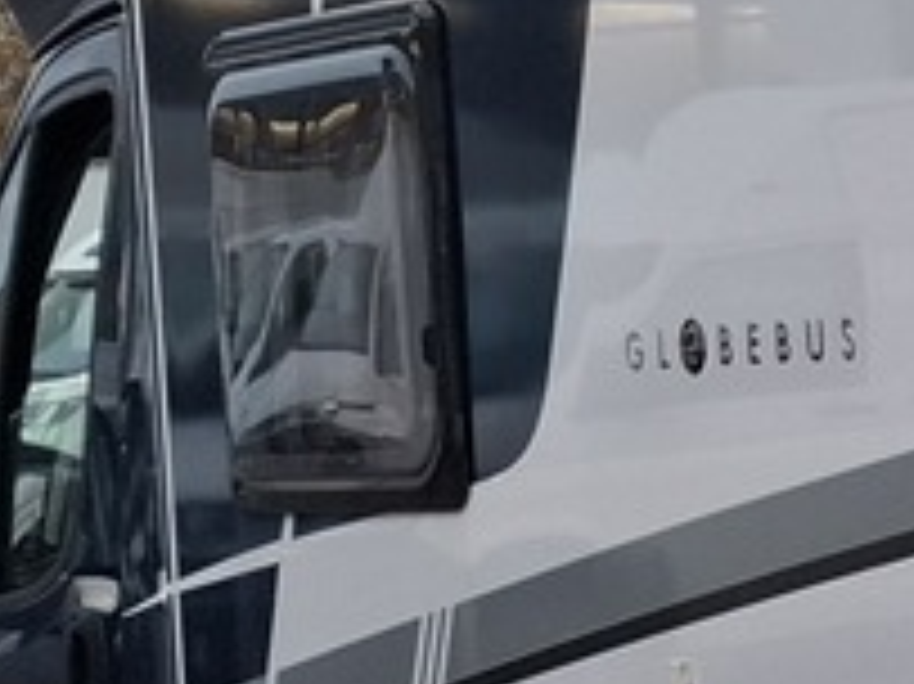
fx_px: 4301
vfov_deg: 9.0
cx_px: 2256
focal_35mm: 163
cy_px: 734
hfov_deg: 10.3
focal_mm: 5.54
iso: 64
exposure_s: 1/100
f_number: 1.8
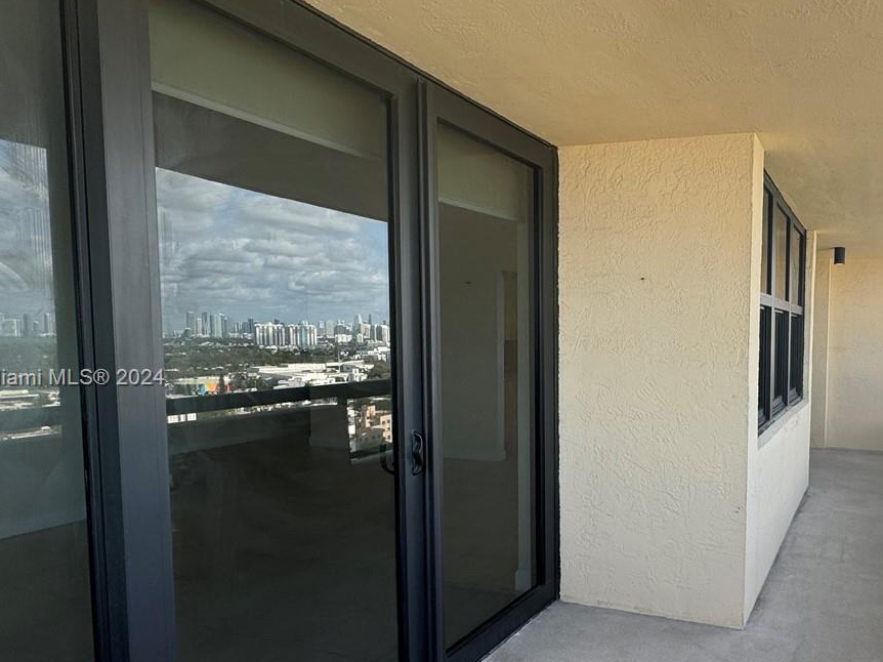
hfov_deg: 63.6
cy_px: 379
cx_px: 657
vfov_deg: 52.8
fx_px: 663
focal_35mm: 26
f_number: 2.2
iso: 40
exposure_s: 1/274
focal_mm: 2.22
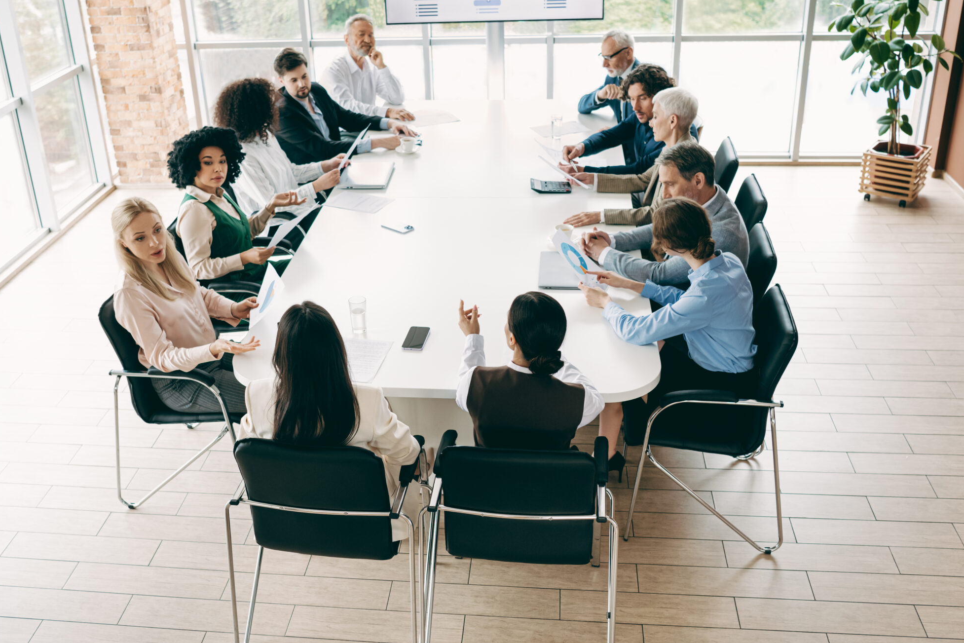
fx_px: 1018
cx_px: 428
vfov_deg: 35.0
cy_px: 289
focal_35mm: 38
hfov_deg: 50.6
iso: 640
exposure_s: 1/125
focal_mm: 29
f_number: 2.8
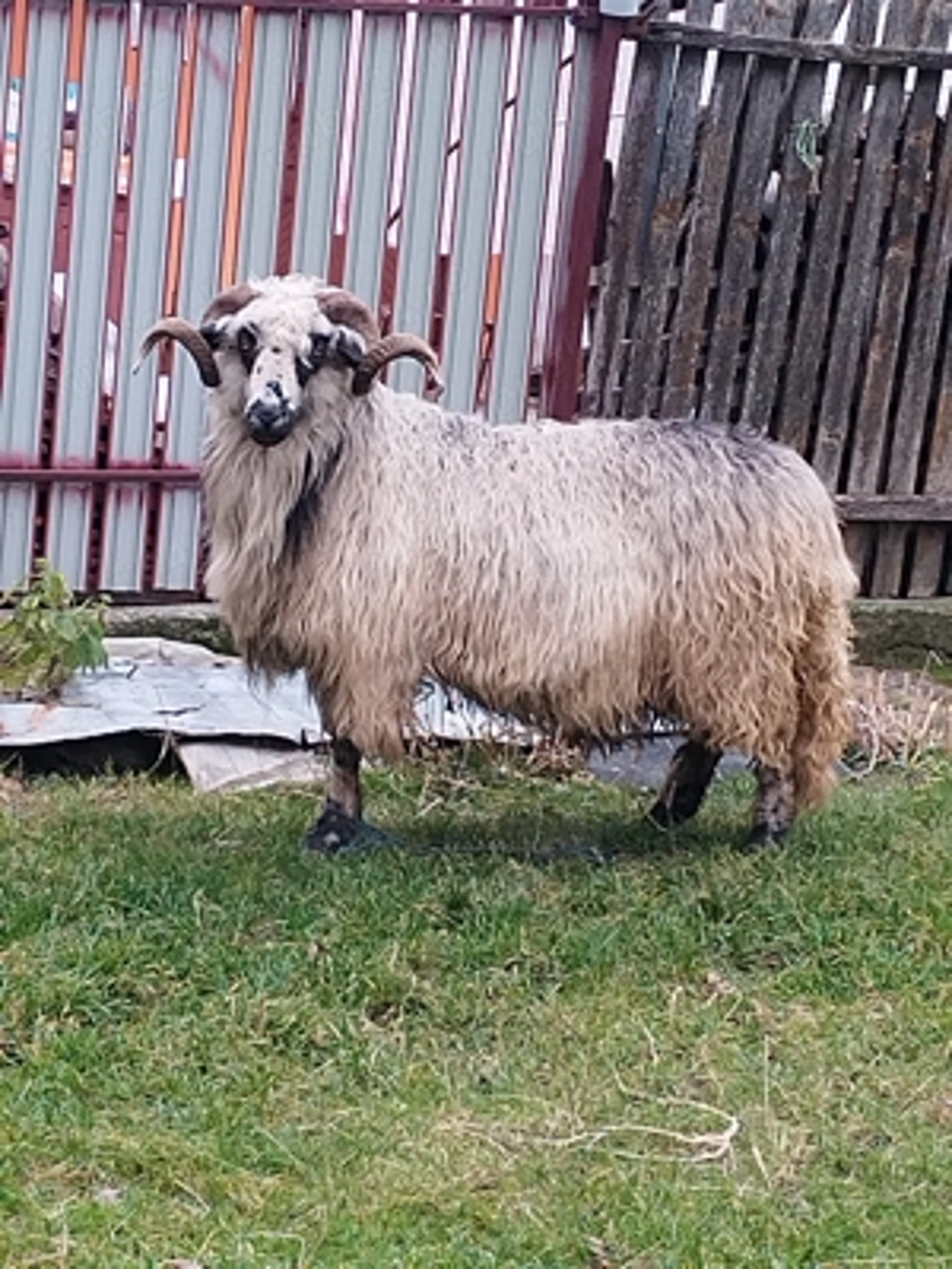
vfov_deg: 18.2
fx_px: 3960
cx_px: 476
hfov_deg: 13.7
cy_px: 634
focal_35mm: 108
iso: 100
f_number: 1.9
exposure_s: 1/105
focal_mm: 6.24
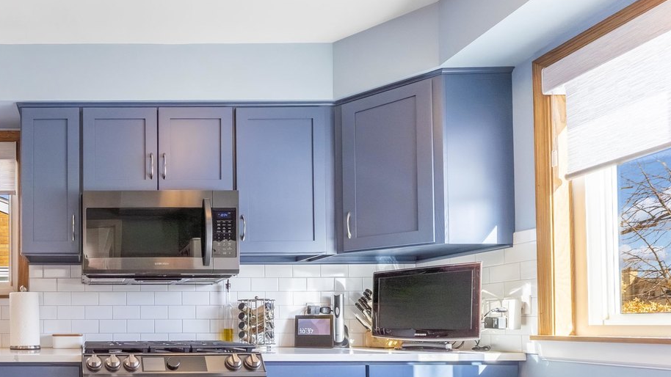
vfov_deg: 42.0
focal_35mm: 26
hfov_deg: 61.7
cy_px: 312
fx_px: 463
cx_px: 79
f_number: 9
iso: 640
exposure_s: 1/250
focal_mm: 14
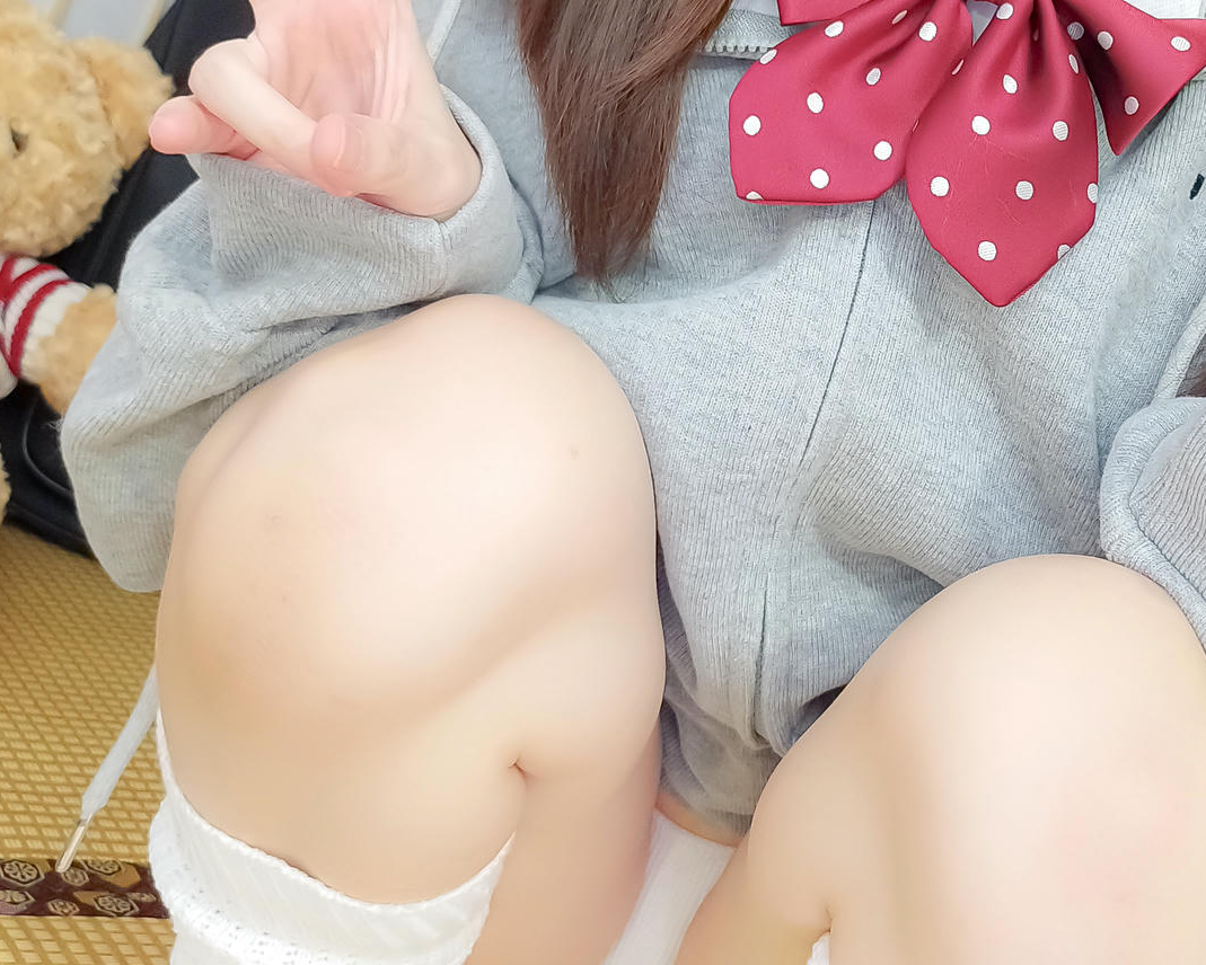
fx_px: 1642
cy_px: 248
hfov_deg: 39.2
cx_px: 914
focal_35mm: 46
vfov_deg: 32.2
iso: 250
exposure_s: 1/25
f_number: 1.8
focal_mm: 4.36
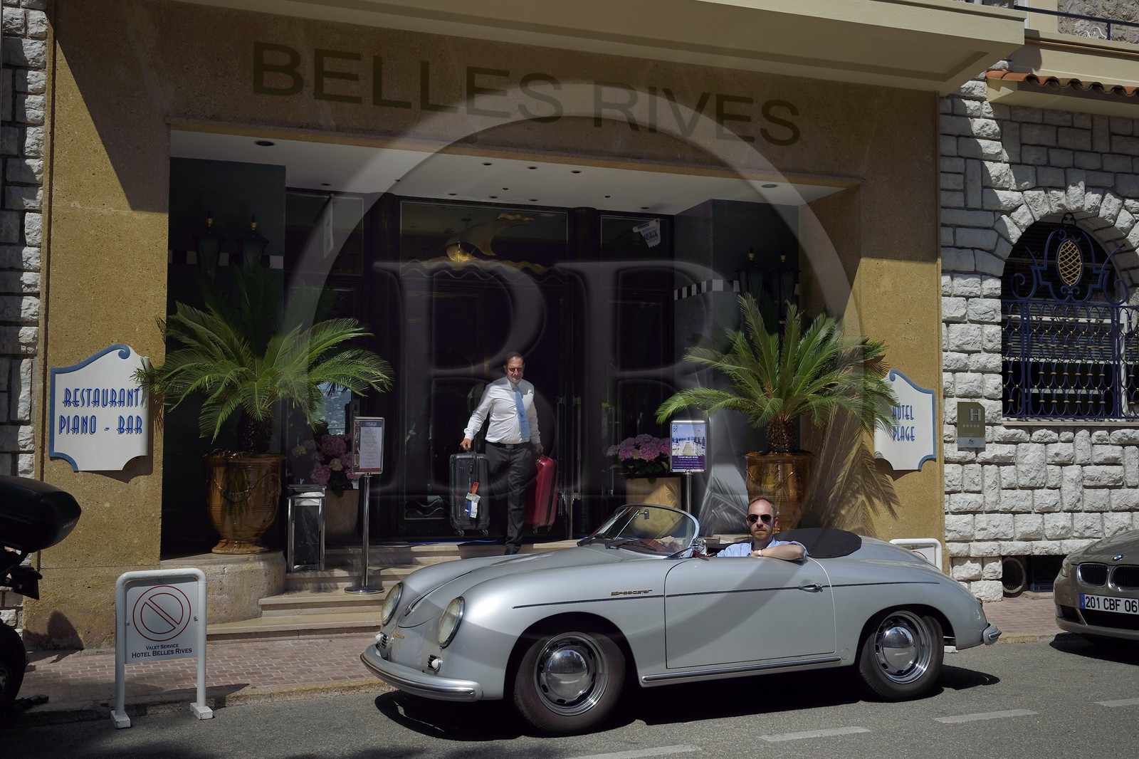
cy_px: 380
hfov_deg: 55.8
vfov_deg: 38.9
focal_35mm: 34
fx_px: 1075
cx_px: 570
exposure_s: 1/320
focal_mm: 34
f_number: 14
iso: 200
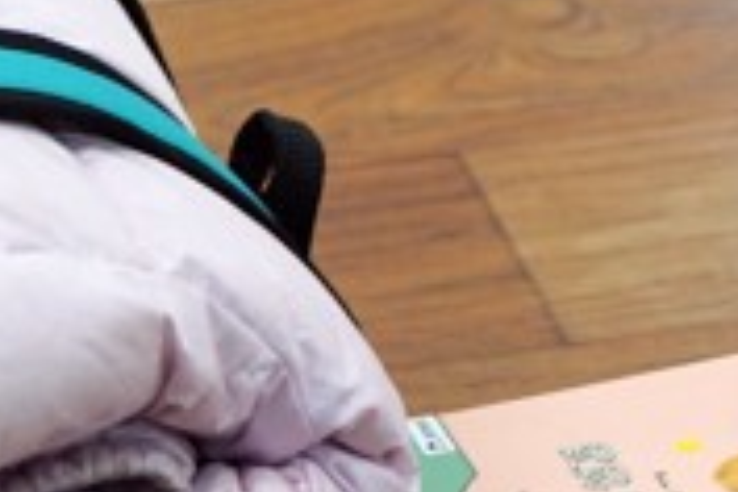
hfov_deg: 4.9
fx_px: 8527
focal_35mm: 416
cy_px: -742
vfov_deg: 3.3
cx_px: 1564
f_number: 4
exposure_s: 1/160
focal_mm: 82
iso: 1000
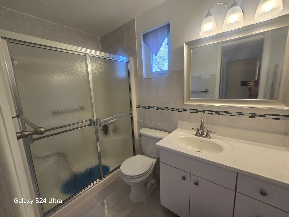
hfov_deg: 106.2
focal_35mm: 13
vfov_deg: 89.9
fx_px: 109
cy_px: 108
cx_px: 144
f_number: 2.2
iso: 64
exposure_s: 1/60
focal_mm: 2.2
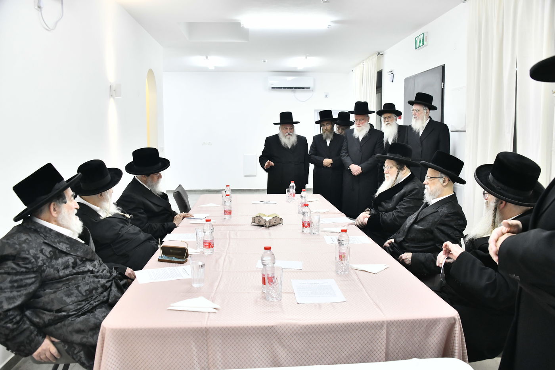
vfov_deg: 46.4
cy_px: 185
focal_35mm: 28
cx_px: 278
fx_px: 432
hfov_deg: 65.5
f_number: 5.6
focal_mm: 28
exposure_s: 1/200
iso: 2000
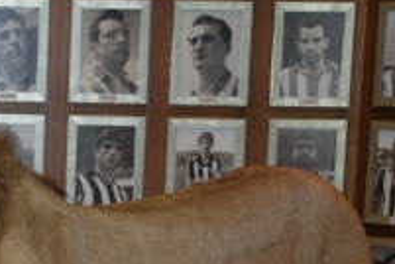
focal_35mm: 151
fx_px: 1653
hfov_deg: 13.2
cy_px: 346
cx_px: -112
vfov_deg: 9.0
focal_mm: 31
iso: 200
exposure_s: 1/60
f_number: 4.5
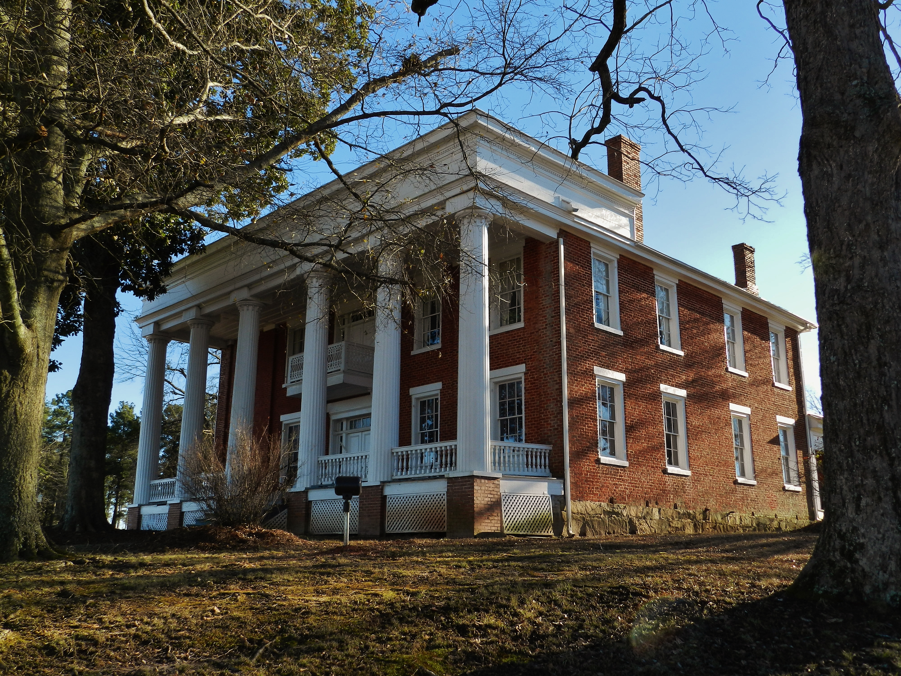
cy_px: 338
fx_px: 833
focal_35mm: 32
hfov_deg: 56.8
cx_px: 450
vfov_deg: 44.2
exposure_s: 1/400
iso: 160
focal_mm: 5.6
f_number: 3.7
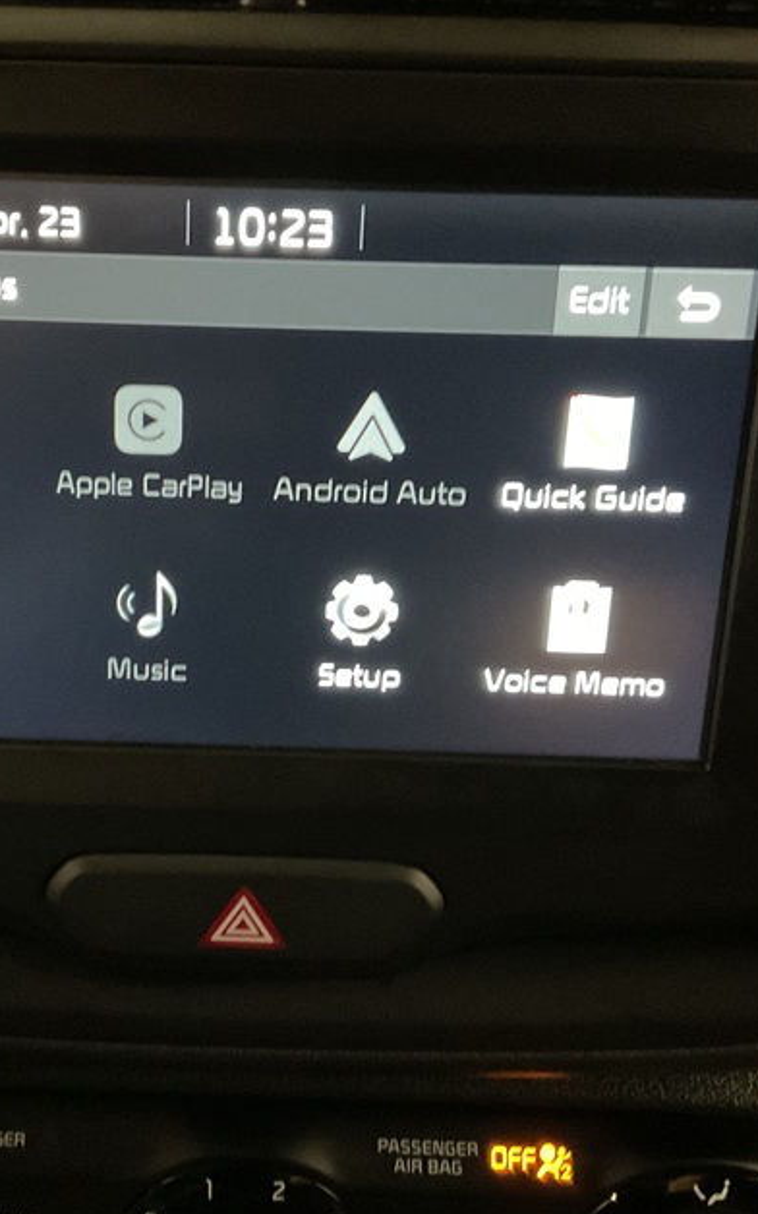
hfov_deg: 27.2
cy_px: 632
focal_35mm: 47
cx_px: 228
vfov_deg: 42.7
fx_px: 1555
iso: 500
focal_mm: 3
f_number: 1.8
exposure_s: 1/17
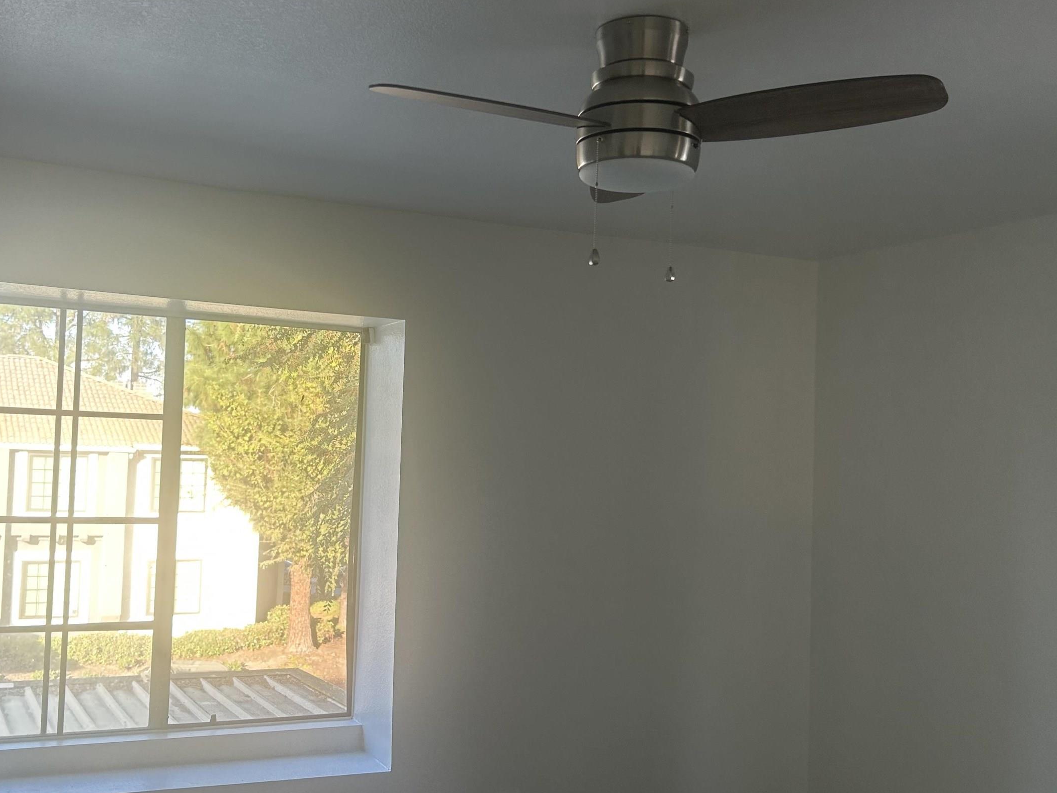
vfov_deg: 37.7
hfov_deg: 48.8
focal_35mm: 38
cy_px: 408
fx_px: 1160
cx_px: 437
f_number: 1.5
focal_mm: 5.7
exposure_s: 1/121
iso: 50
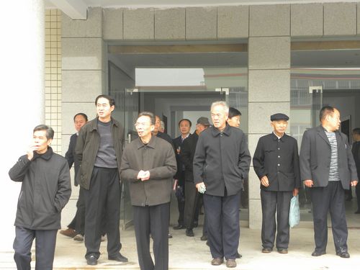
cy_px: 135
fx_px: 686
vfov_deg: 22.3
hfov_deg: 29.4
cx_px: 180
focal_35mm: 66
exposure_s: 1/79.5
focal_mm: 11.8
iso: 156
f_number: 3.5
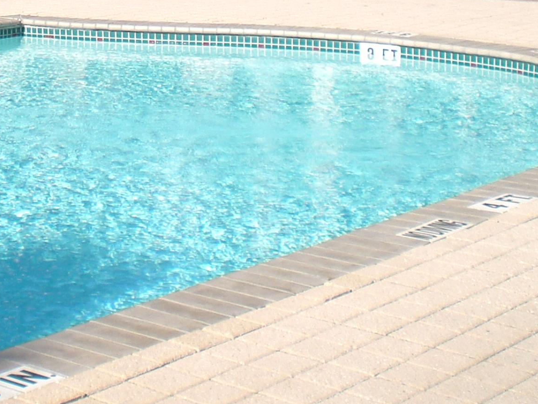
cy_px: -97
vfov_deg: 14.5
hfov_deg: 19.5
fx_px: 1523
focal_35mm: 98
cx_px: 7
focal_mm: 6.3
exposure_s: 1/250
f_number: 4.4
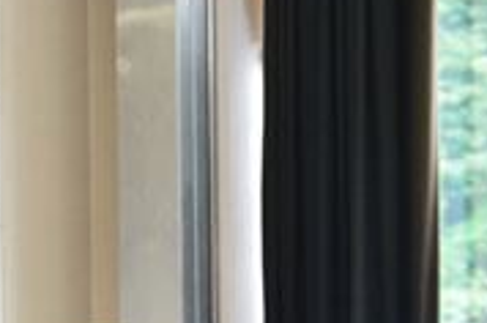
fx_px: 3875
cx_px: -148
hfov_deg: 7.1
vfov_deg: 4.8
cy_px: 415
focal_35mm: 287
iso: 3200
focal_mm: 68
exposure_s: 1/320
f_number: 5.6
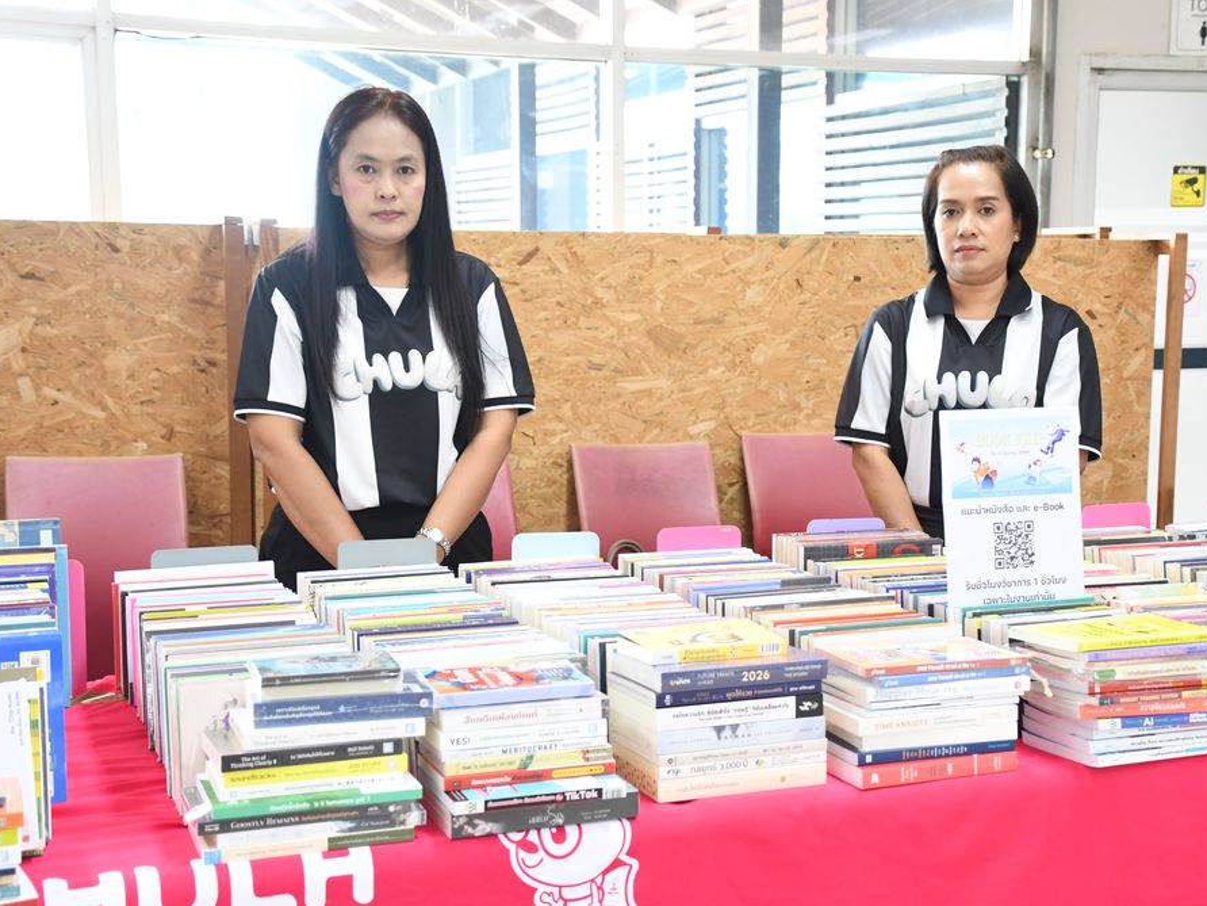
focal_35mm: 53
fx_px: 1848
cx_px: 683
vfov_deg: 27.5
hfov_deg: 36.1
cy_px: 461
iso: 1250
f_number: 4
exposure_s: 1/50
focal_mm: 32
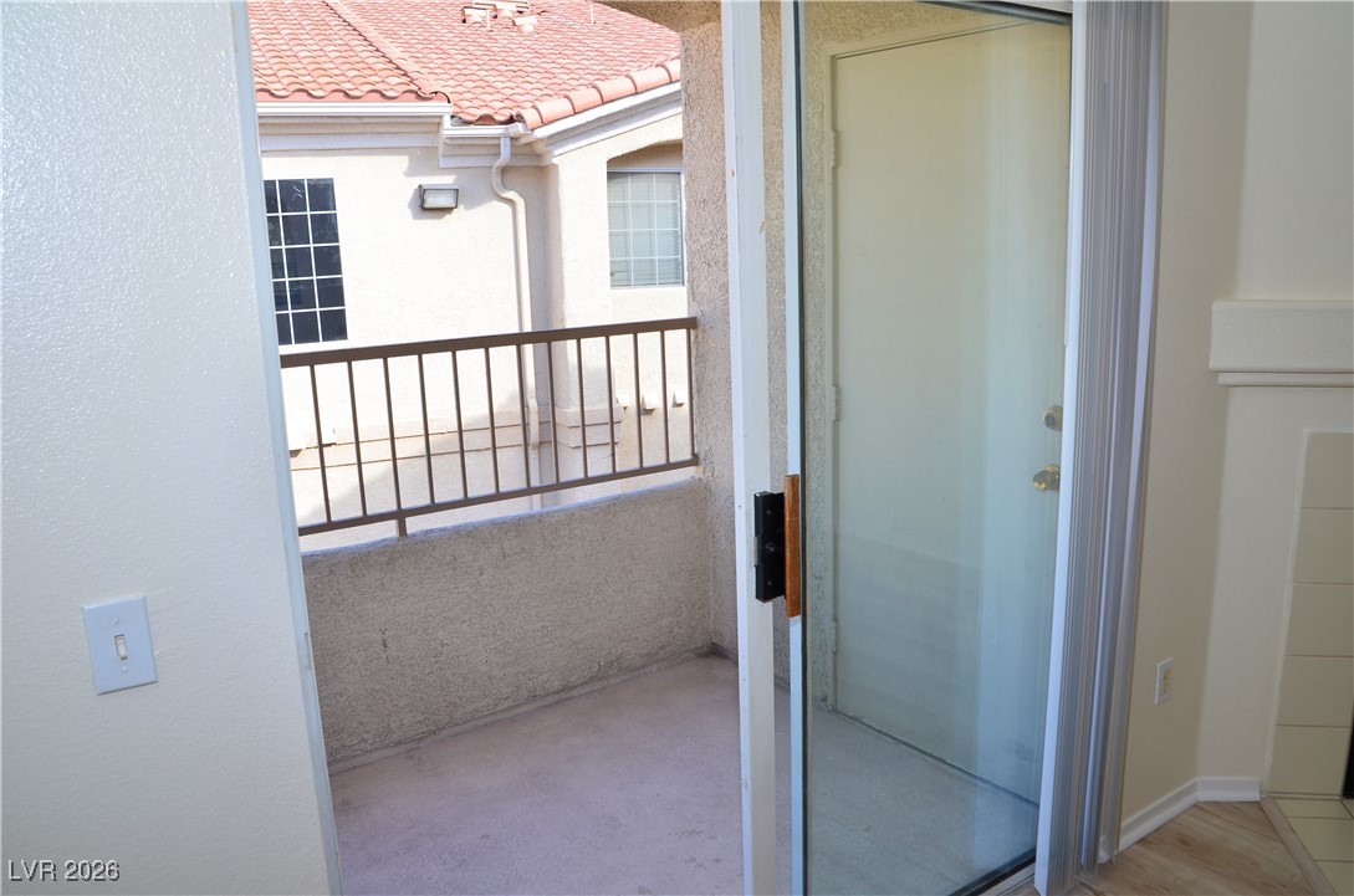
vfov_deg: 43.4
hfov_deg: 62.0
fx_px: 1126
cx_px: 677
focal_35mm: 30
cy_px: 448
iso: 200
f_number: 11
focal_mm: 20
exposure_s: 1/100
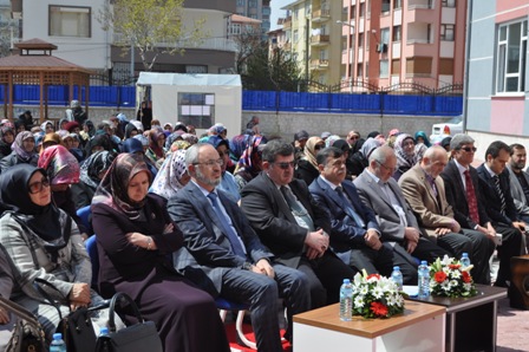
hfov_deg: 35.1
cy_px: 176
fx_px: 837
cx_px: 264
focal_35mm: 57
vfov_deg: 23.7
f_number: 9
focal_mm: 38
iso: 200
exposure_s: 1/320
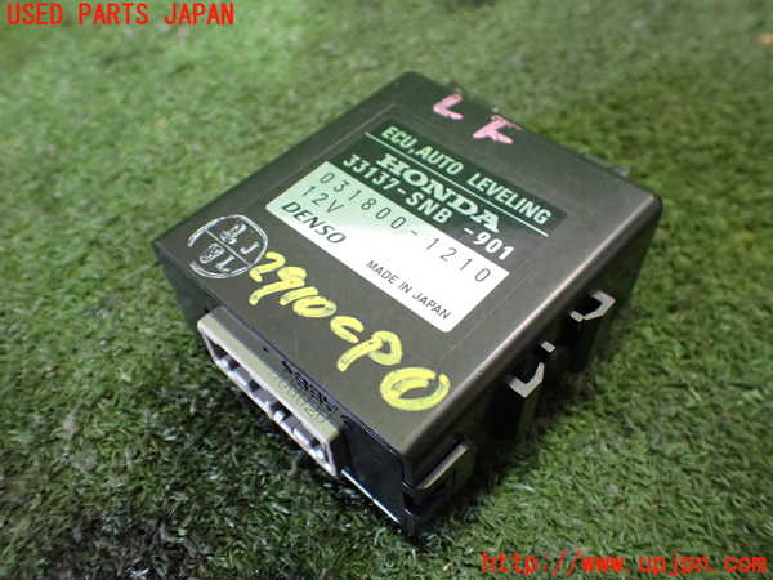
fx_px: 670
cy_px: 290
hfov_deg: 60.0
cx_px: 386
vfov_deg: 46.8
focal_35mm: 30
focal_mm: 5.4
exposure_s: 1/40
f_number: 2.3
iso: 800
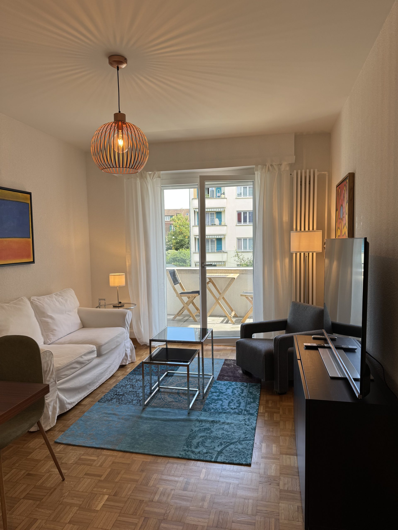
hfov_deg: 56.8
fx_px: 368
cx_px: 199
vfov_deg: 71.6
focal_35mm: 24
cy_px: 265
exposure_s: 1/121
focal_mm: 6.76
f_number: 1.78
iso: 64
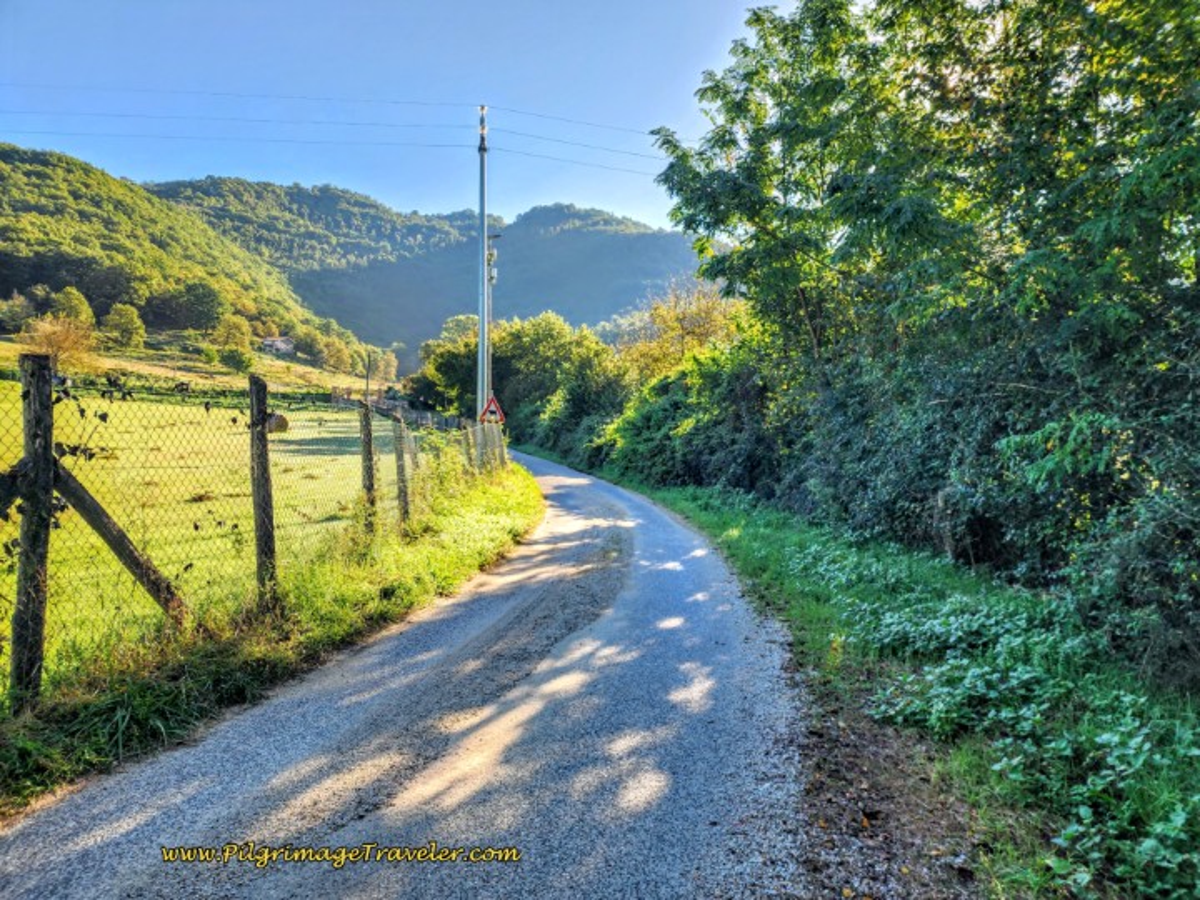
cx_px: 600
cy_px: 450
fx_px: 797
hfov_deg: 73.9
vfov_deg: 58.9
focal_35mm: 23
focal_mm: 6.4
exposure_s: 1/345
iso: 12
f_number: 1.8
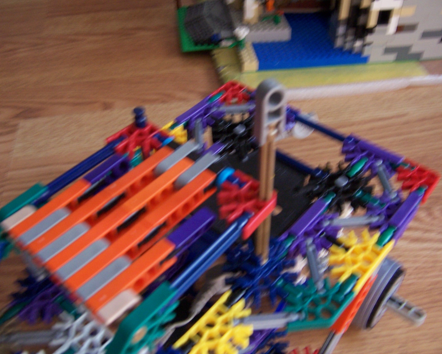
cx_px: 210
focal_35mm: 35
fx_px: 458
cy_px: 179
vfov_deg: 42.2
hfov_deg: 51.5
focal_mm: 5.5
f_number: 3.4
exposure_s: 1/10
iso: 140
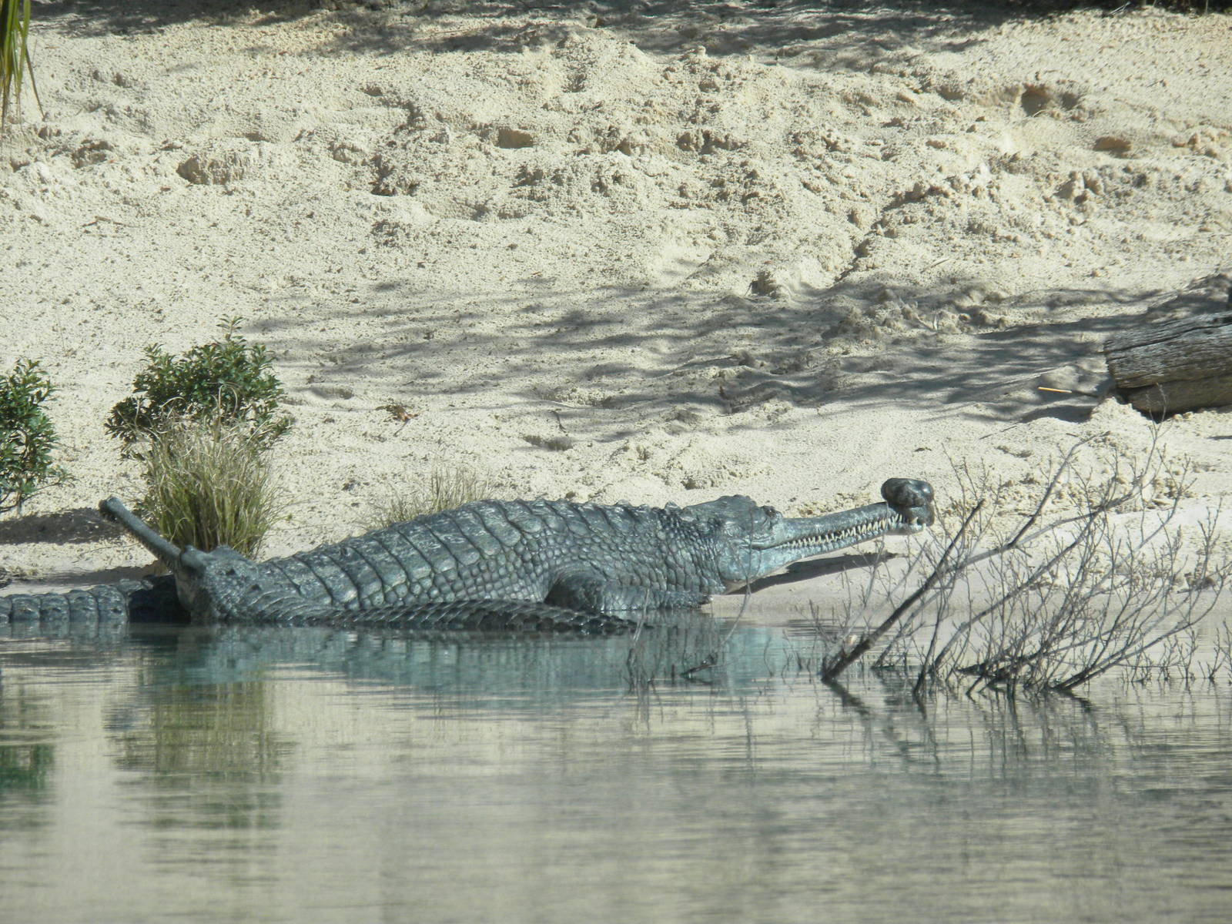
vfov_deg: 6.2
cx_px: 616
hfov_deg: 8.3
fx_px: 8471
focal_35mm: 238
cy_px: 462
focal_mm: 42.1
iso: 100
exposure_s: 1/498
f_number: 5.2
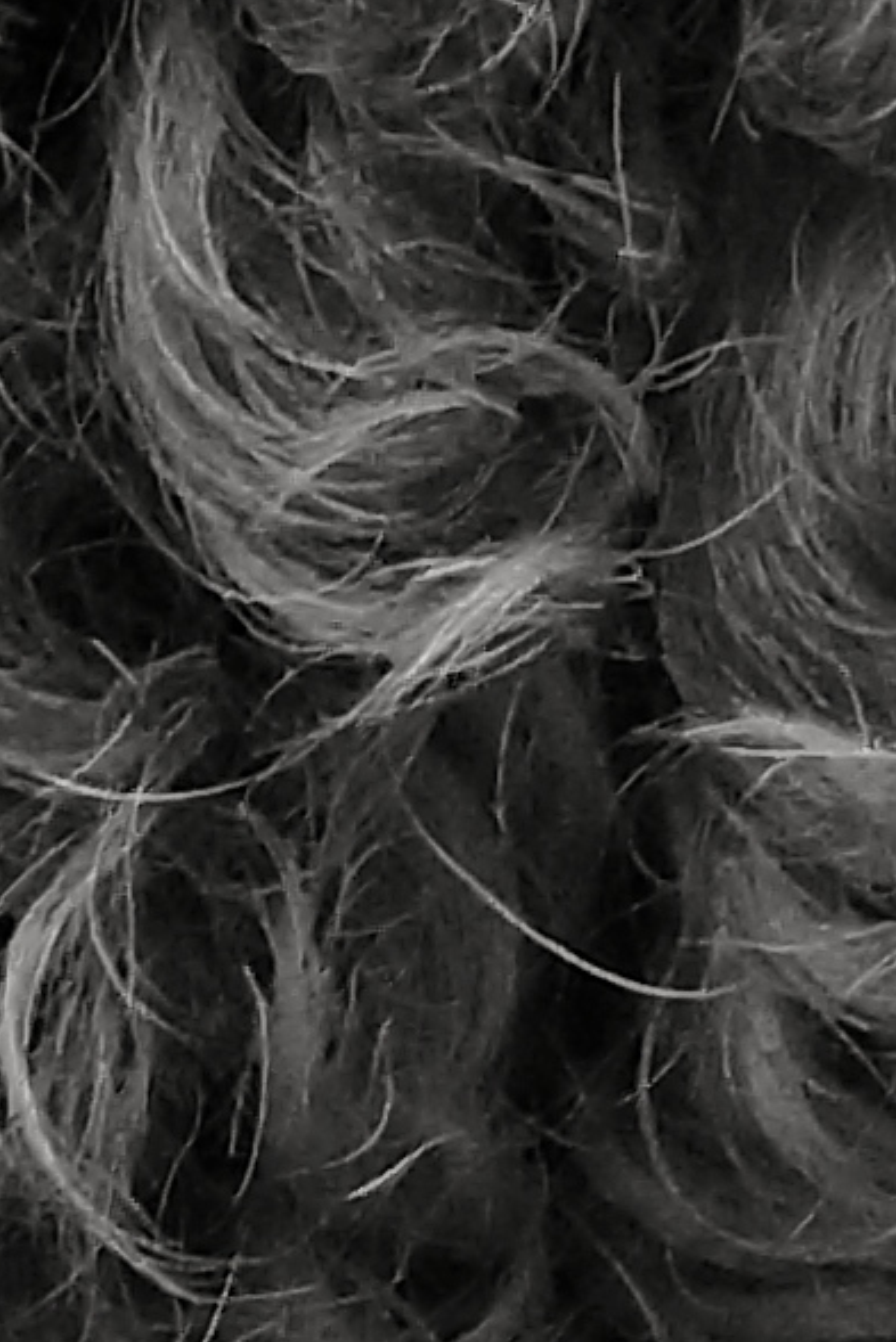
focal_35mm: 1607
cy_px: 91
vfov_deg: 1.3
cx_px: 2905
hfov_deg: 0.9
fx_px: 59955
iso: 1600
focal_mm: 105
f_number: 5
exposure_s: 1/80
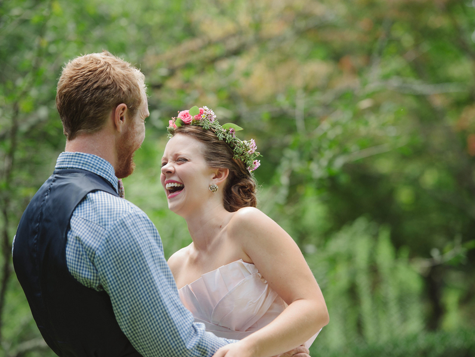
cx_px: 225
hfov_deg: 12.5
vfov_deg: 9.4
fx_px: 2169
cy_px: 178
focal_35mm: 158
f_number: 3.5
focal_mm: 145
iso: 500
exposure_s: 1/250
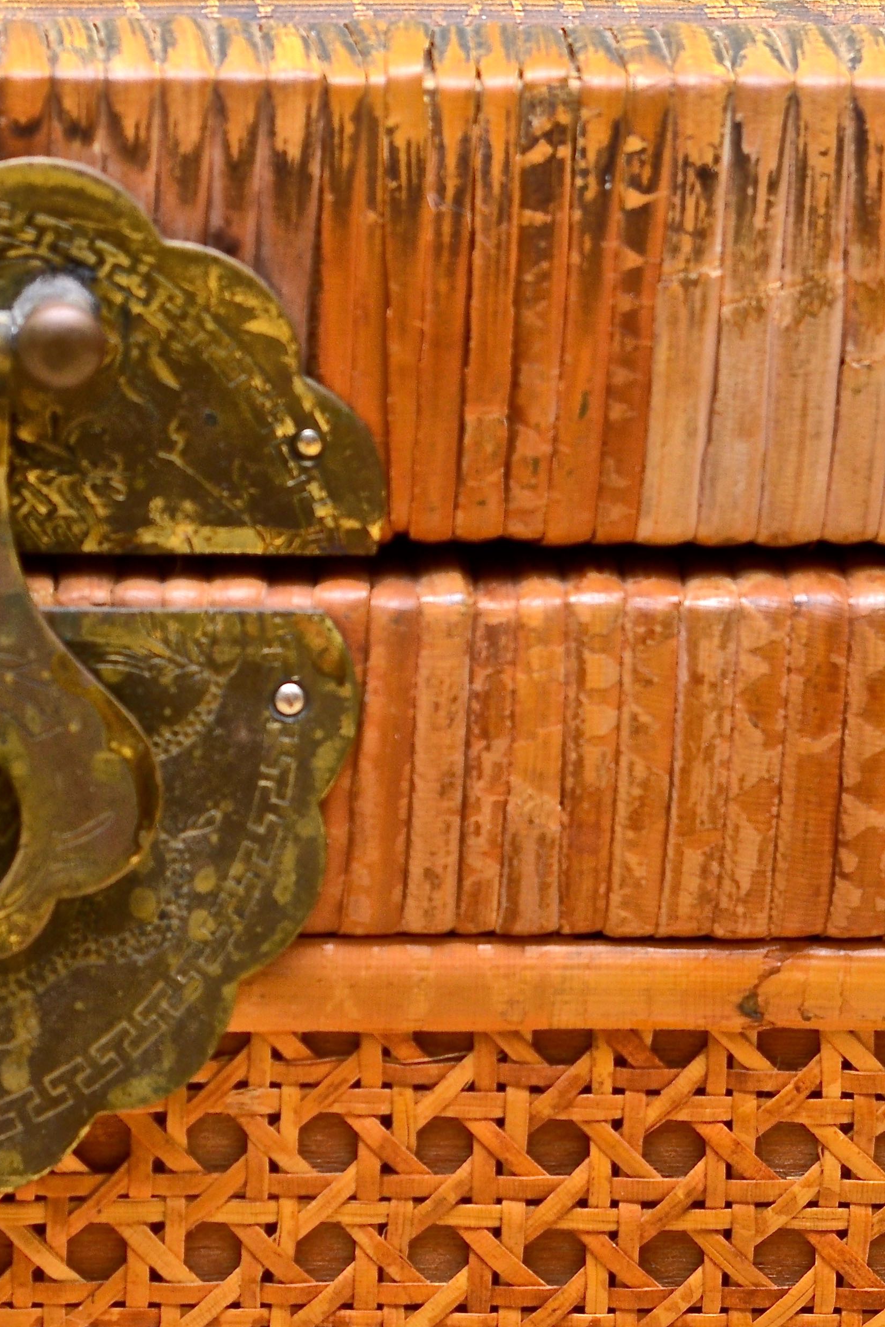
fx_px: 7523
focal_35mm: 204
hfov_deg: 6.7
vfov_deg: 10.1
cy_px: 645
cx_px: -104
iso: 200
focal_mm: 70
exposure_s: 1/100
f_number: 6.3
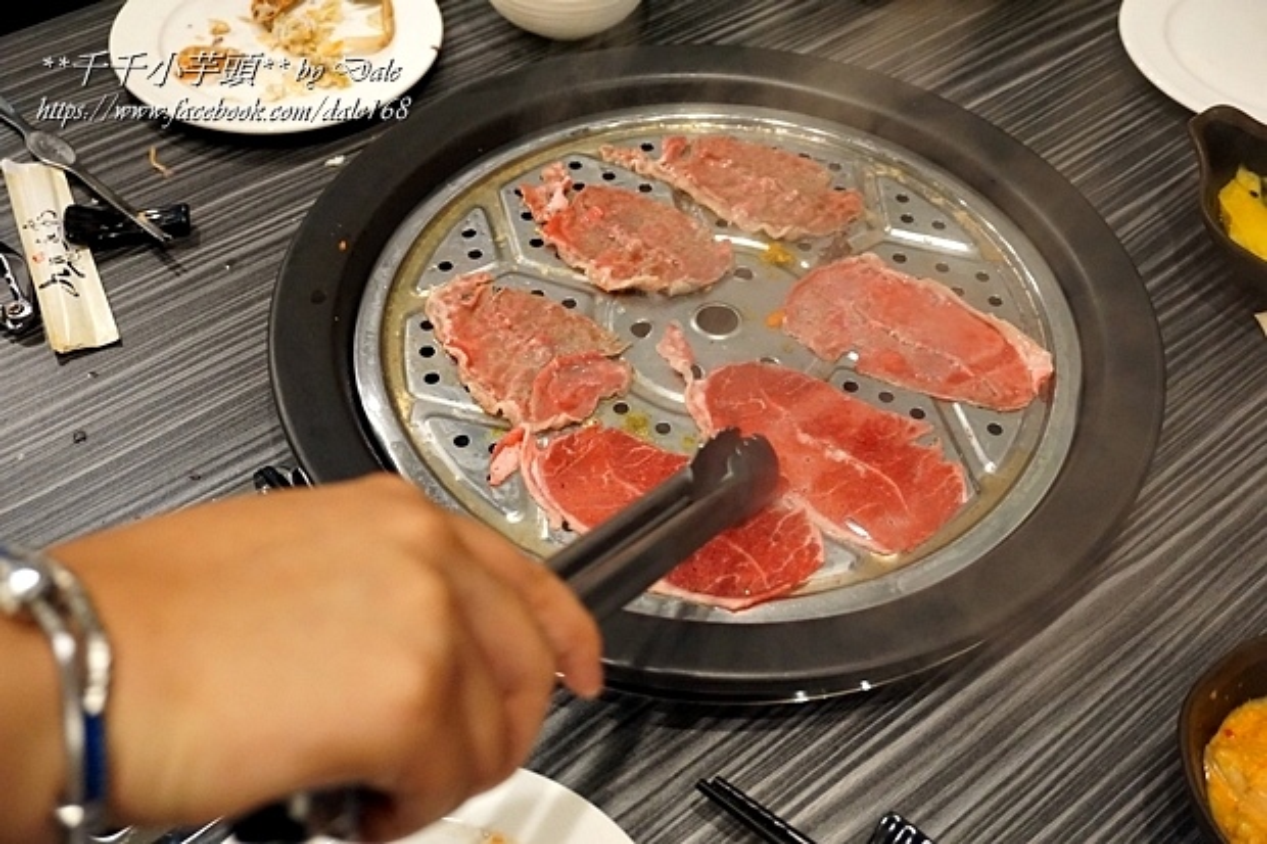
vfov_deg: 31.9
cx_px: 634
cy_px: 422
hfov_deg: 46.4
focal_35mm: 42
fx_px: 1478
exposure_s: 1/80
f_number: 4.5
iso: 3200
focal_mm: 28
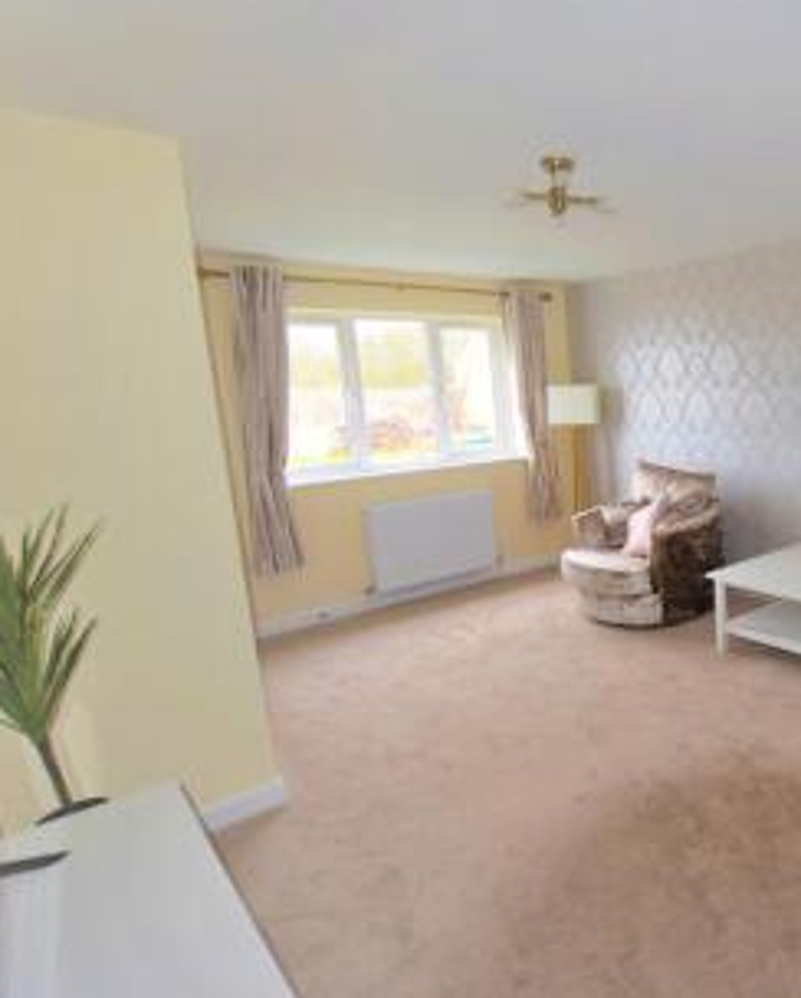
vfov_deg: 75.0
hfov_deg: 53.6
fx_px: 651
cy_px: 497
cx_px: 748
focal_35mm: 22
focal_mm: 10
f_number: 4.5
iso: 800
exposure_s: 1/80
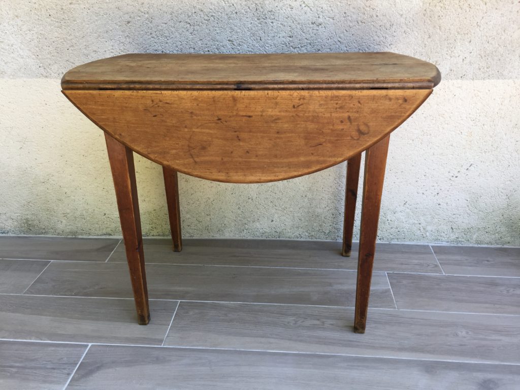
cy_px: 195
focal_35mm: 29
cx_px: 260
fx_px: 436
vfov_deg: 48.2
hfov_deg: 61.7
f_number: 2.2
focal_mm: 4.15
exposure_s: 1/102
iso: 32
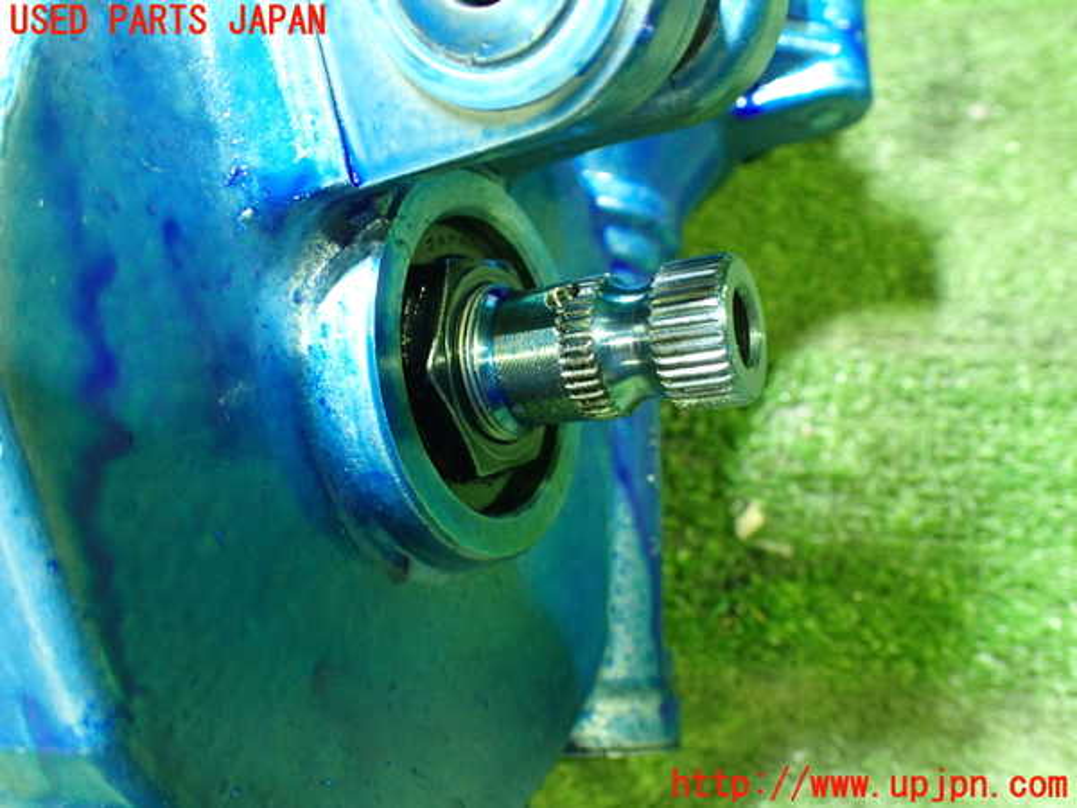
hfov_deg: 60.0
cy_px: 404
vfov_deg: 46.8
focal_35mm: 30
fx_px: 933
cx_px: 538
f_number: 2.3
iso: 800
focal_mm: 5.4
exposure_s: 1/30
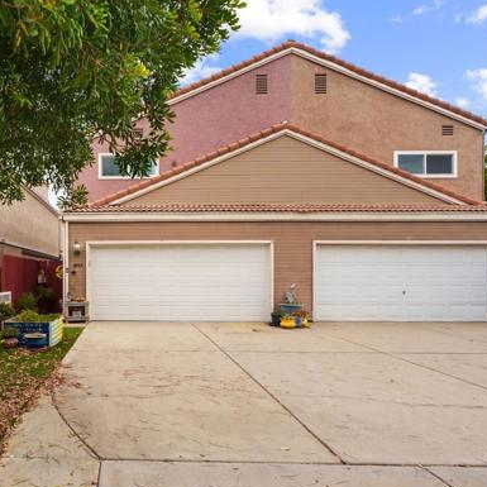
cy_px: 269
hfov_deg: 60.7
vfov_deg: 64.3
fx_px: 386
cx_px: 119
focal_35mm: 24
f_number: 8
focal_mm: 17.2
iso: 400
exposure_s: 1/60
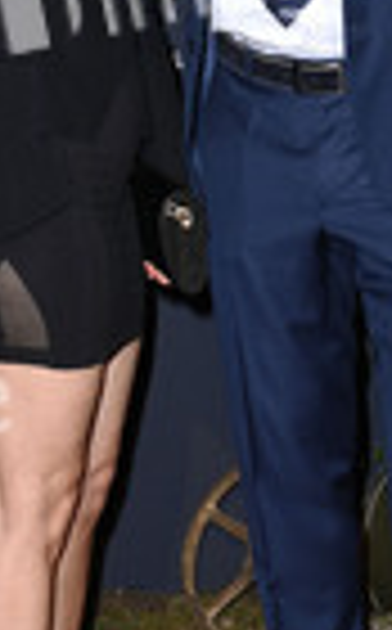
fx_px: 2506
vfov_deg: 14.3
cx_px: 270
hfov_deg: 8.9
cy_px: 184
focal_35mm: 146
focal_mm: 50
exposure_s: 1/250
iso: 500
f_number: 5.6
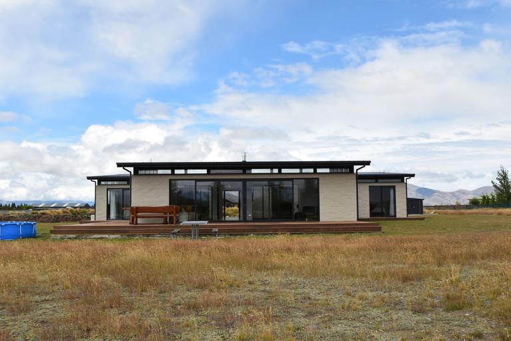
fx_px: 511
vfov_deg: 36.9
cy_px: 170
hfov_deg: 53.1
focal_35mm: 36
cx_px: 256
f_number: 10
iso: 200
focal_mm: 24
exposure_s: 1/400
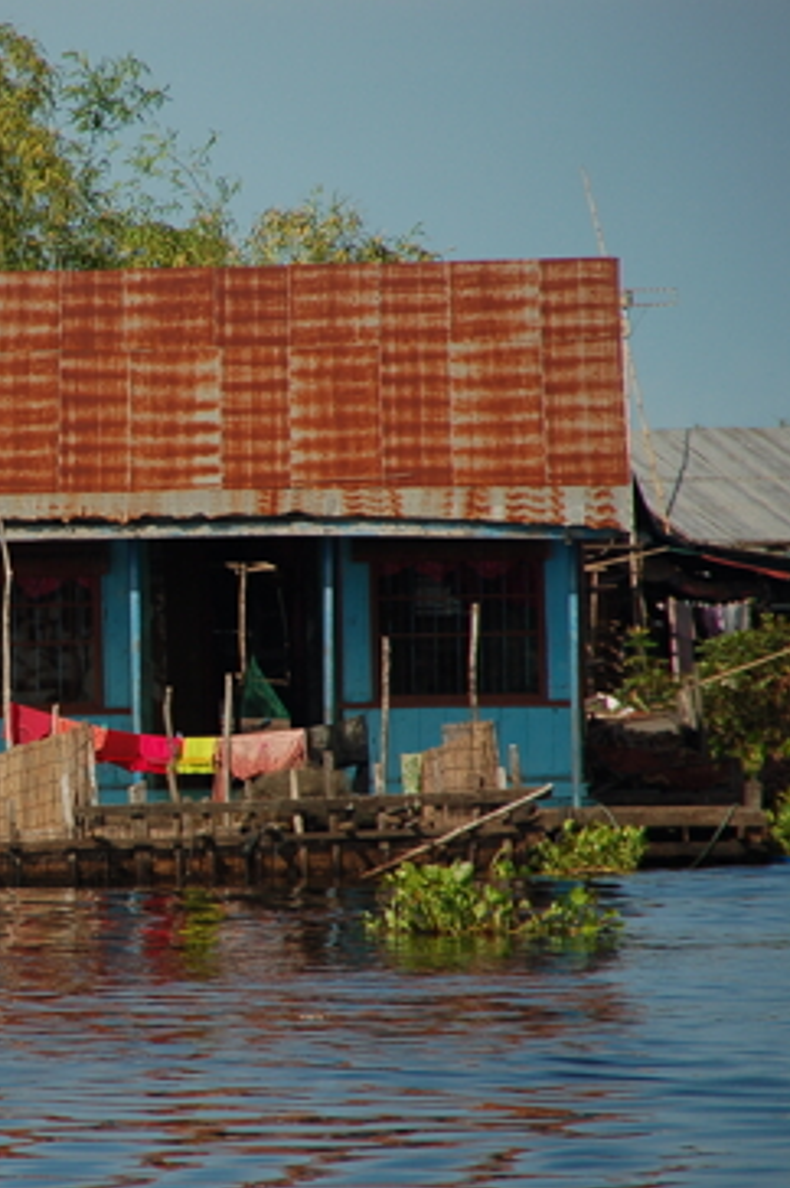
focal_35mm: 567
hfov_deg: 2.4
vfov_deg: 3.6
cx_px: -65
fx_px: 18698
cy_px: 594
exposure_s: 1/1000
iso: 200
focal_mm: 250
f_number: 6.3
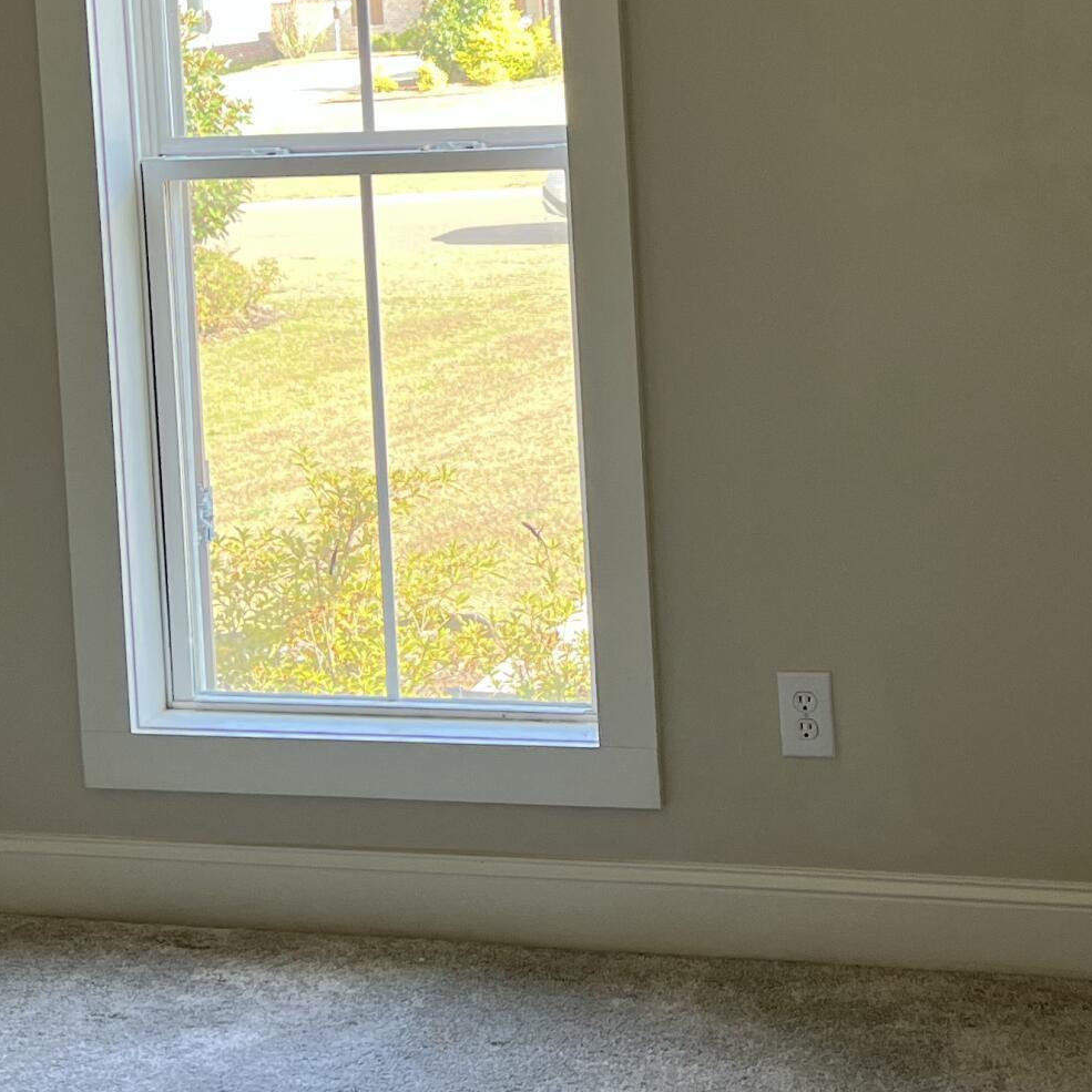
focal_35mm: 70
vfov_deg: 24.0
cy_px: 122
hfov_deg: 24.6
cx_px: 667
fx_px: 2498
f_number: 1.5
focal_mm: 5.7
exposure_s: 1/134
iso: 64
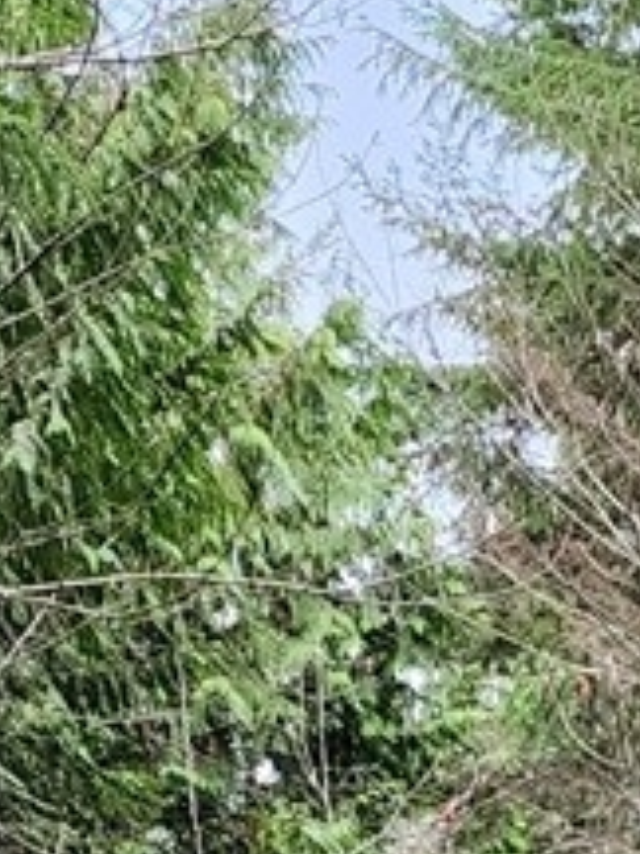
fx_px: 4191
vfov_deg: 9.8
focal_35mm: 170
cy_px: 2238
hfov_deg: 8.4
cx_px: 1197
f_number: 1.8
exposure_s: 1/180
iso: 125
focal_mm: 6.4
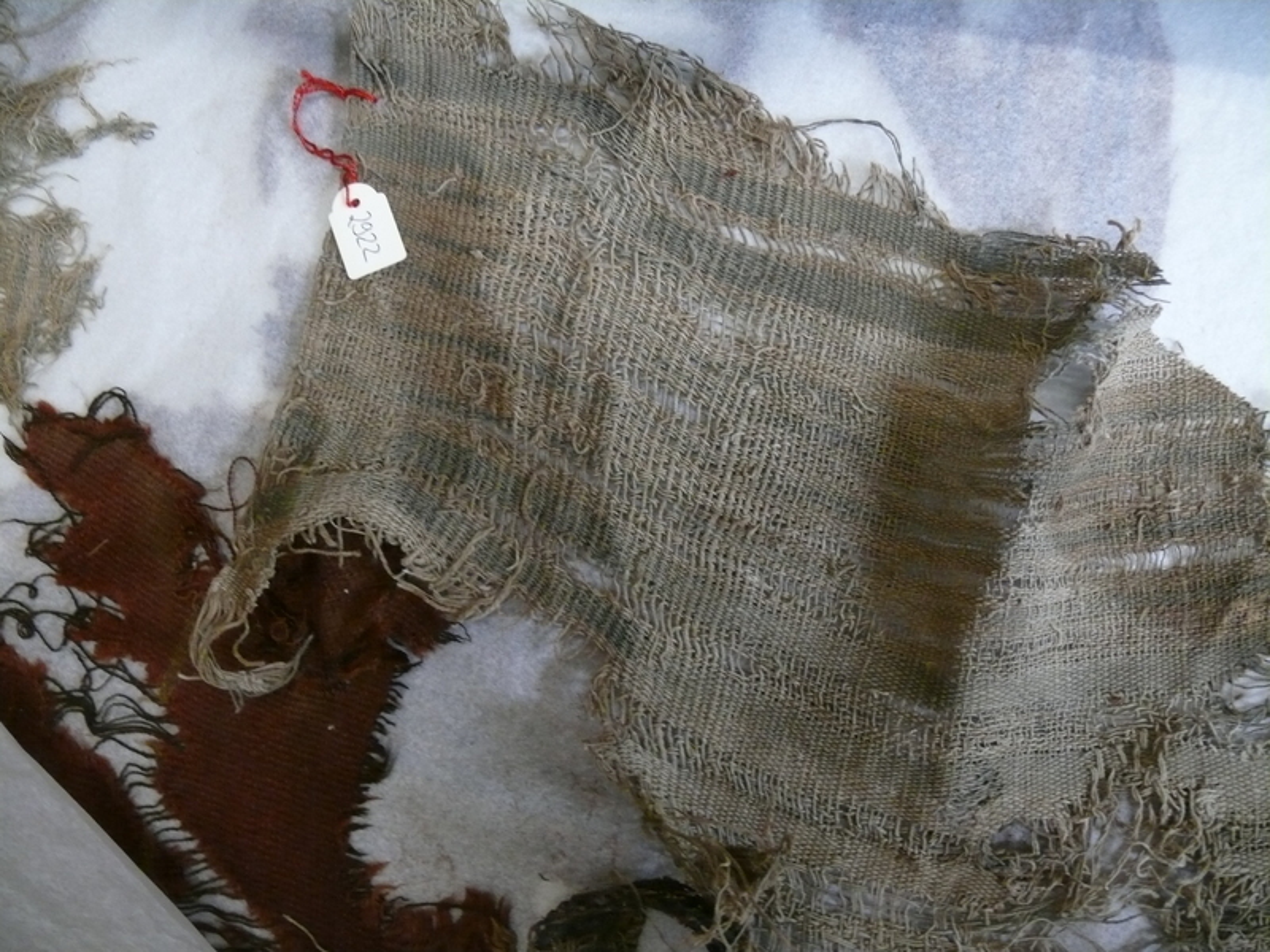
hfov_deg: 52.6
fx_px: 1284
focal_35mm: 35
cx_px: 635
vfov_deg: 40.7
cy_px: 476
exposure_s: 1/20
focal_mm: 7.4
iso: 400
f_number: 2.8
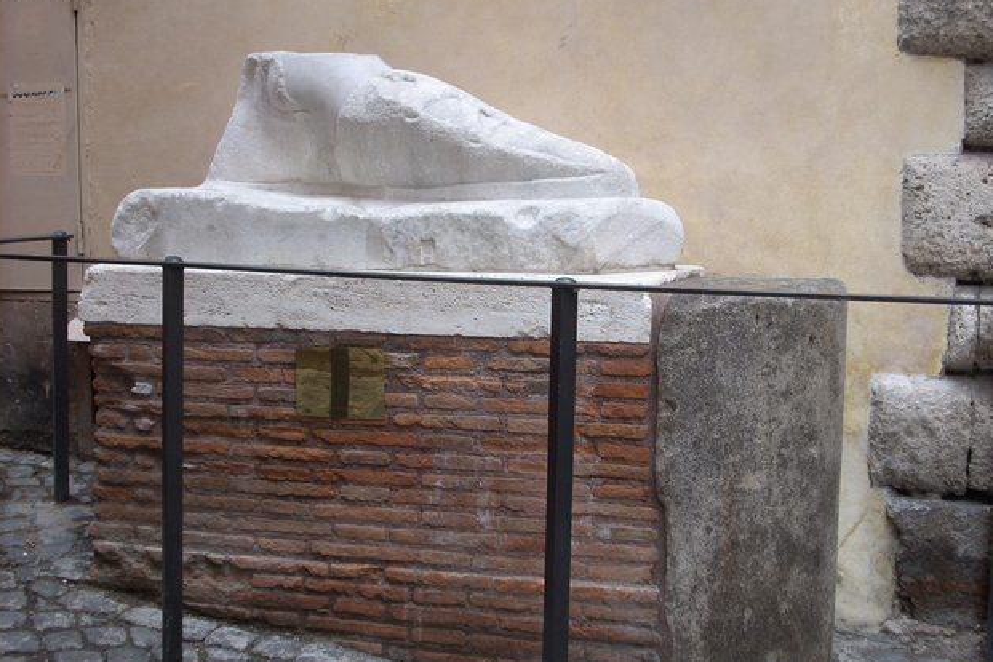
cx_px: 500
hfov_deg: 35.1
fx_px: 1572
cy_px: 341
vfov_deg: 23.8
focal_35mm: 57
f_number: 3.4
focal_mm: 9
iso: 64
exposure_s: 1/81.3
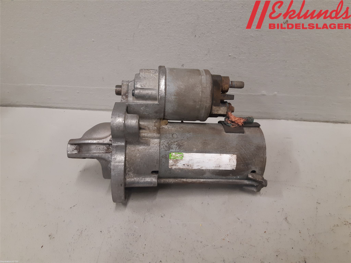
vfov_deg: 53.1
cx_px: 176
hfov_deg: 67.3
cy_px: 132
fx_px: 264
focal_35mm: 26
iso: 125
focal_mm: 3.93
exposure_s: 1/50
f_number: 1.7
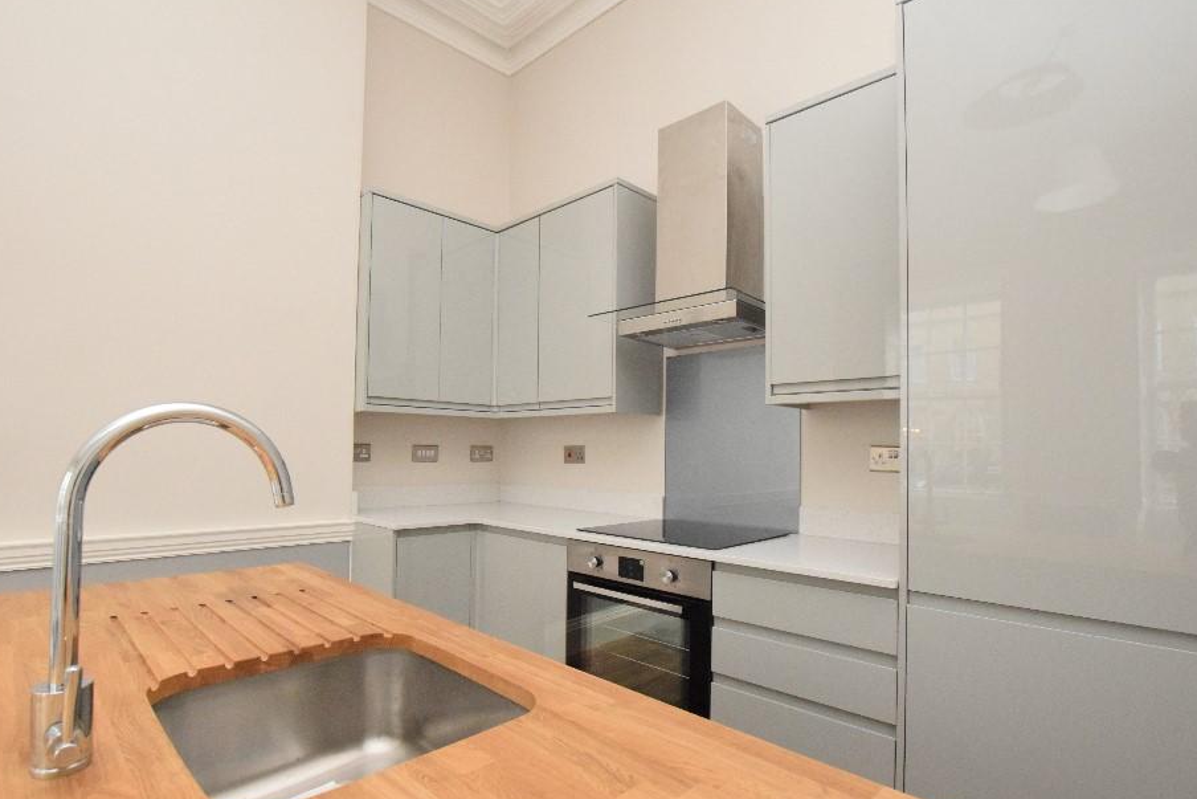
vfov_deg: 70.3
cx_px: 553
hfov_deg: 93.1
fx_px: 565
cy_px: 437
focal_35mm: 17
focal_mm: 10
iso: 6400
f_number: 5.6
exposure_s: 1/160
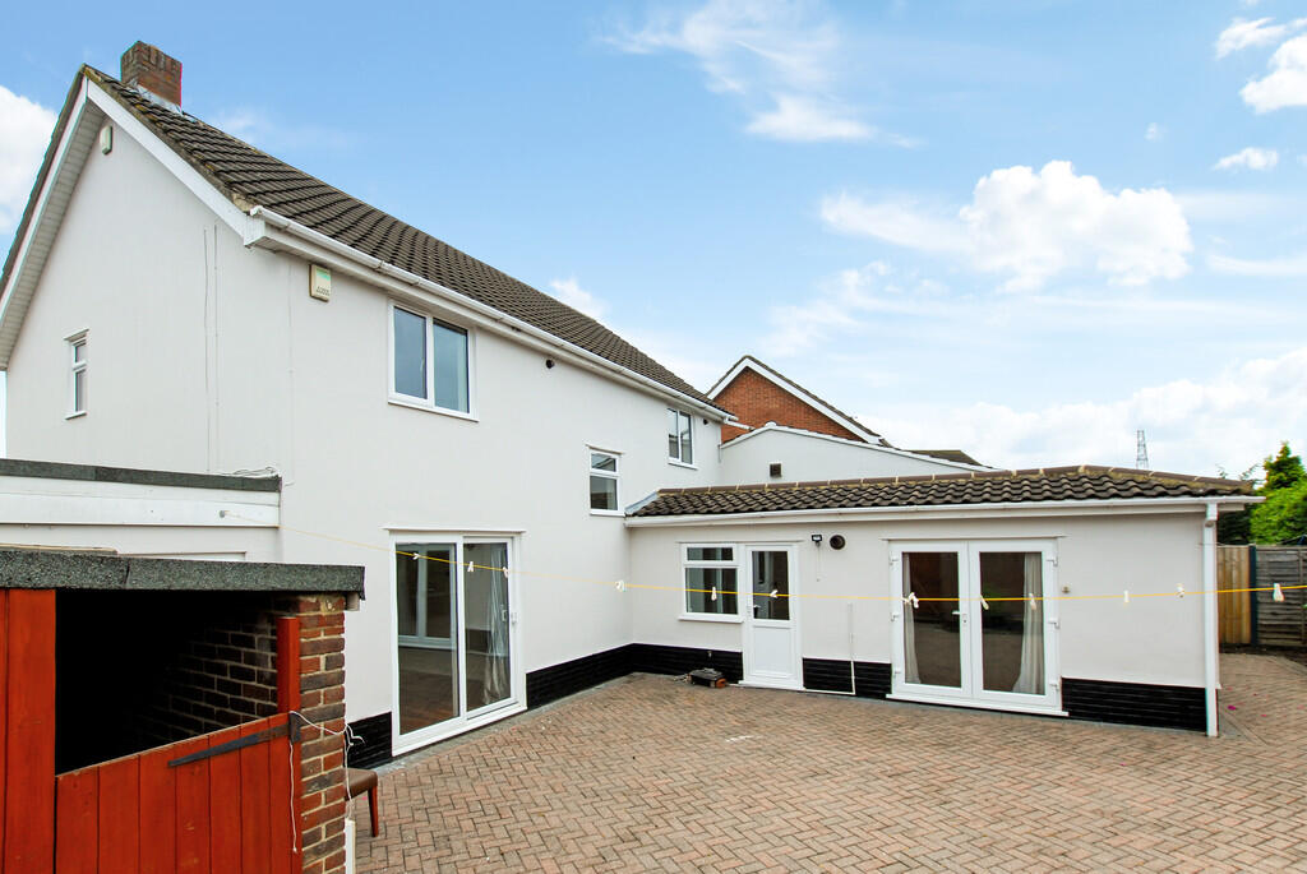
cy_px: 437
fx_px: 545
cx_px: 654
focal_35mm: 15
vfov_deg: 77.5
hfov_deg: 100.3
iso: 250
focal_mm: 10
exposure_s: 1/400
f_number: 5.6
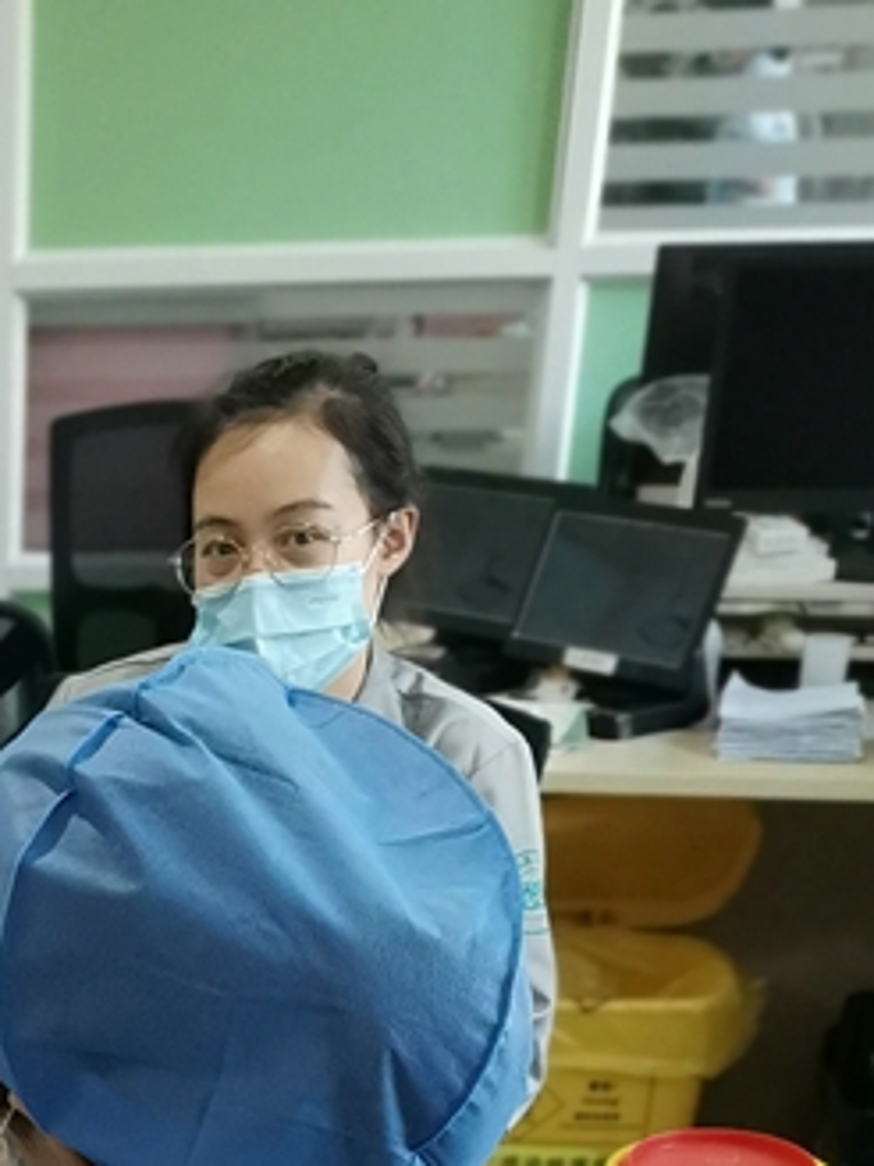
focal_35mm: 74
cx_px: -277
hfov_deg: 18.5
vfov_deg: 23.3
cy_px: 1513
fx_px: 2491
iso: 320
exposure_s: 1/50
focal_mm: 4.75
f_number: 2.4
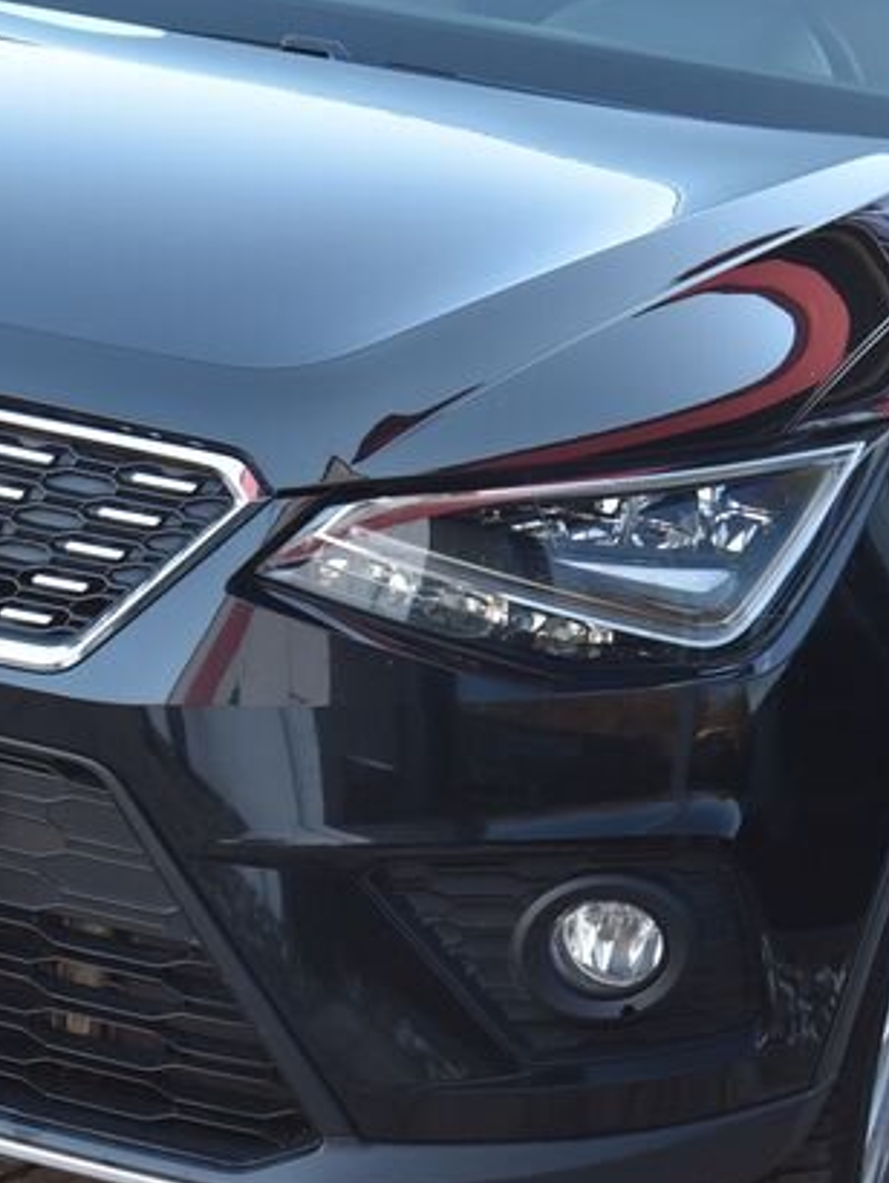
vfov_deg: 20.4
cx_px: 162
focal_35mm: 96
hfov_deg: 15.3
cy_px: 450
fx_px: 3284
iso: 500
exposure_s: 1/80
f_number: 4.5
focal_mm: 40
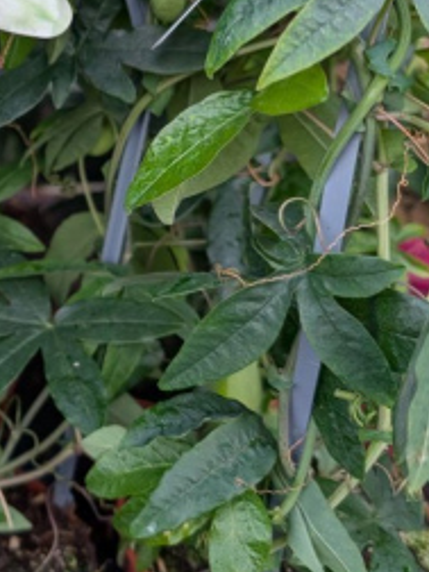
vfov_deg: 33.4
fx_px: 942
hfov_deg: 23.6
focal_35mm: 57
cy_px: 178
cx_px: -73
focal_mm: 6.9
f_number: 1.68
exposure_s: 1/154
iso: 73
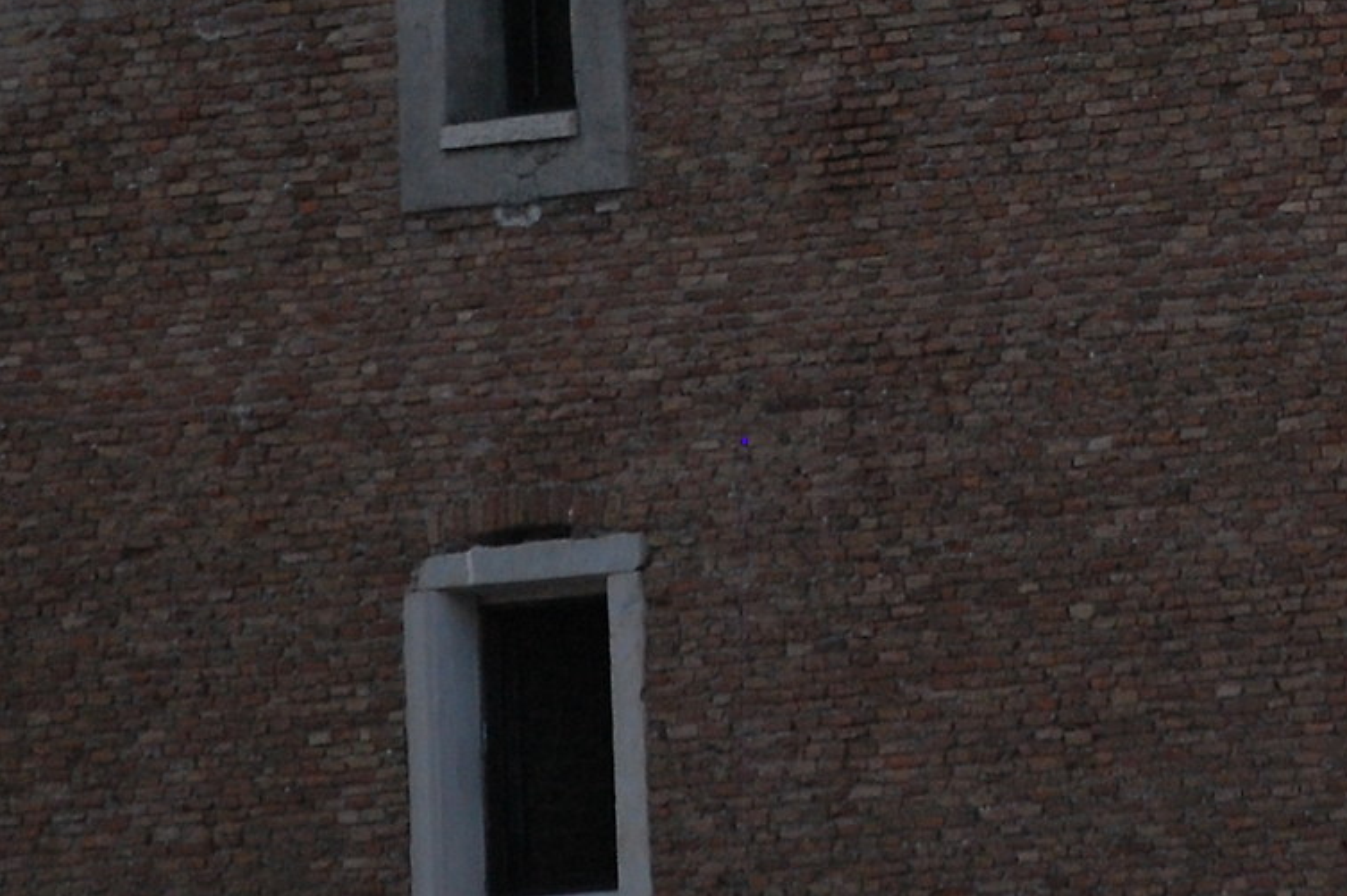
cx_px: 1200
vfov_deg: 1.9
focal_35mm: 741
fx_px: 27691
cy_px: -310
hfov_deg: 2.8
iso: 800
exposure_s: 1/500
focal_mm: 155
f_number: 5.6
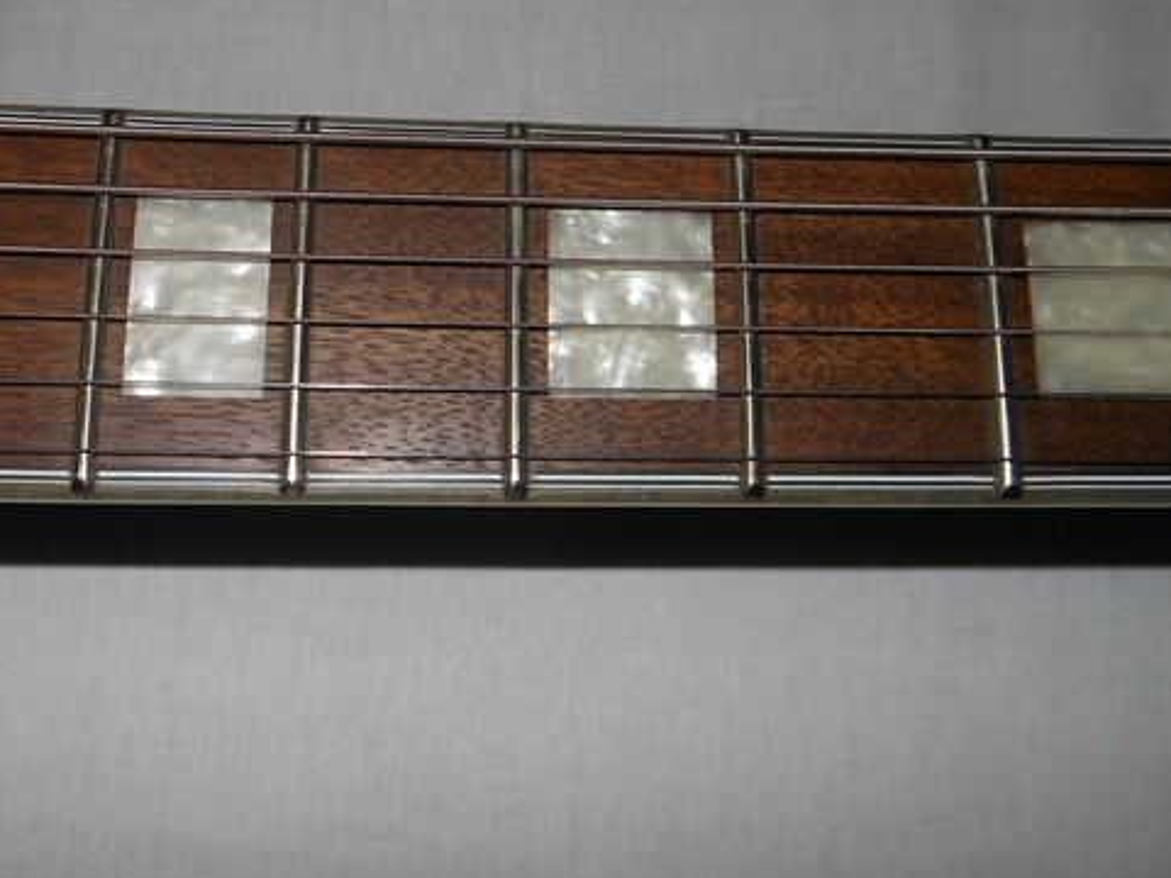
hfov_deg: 50.3
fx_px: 1218
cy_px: 390
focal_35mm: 36
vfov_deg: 39.6
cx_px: 372
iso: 80
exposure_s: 1/25
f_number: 10.2
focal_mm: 4.5
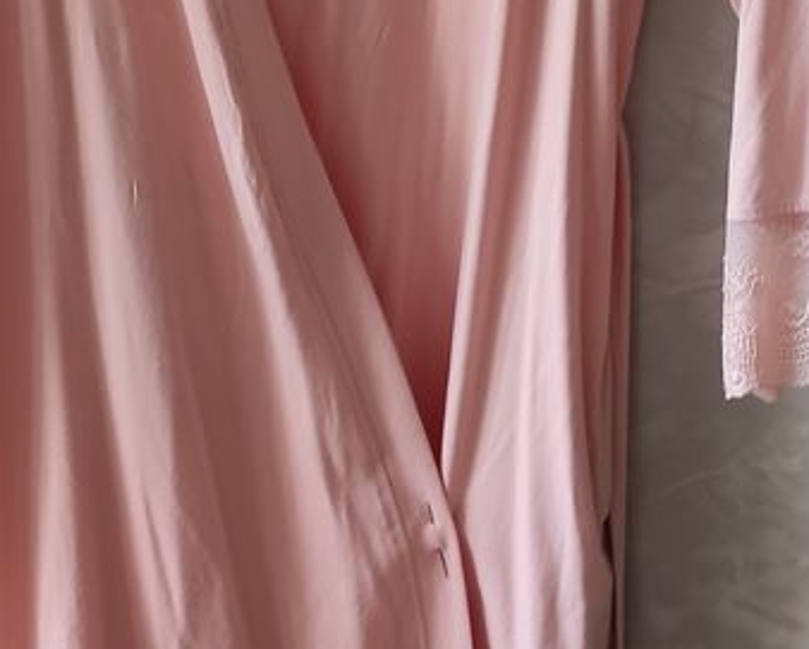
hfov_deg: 25.4
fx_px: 1797
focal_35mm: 75
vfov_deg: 20.2
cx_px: 450
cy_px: 113
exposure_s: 1/50
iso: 280
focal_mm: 4.77
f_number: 1.75
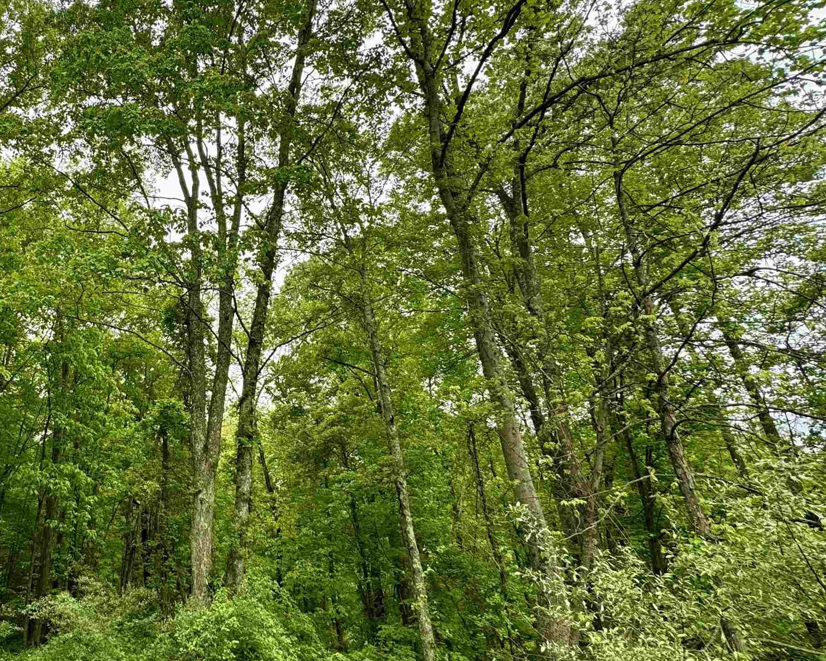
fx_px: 562
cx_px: 189
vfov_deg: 60.7
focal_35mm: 23
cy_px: 293
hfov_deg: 67.2
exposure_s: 1/338
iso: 40
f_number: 2.2
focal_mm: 2.22
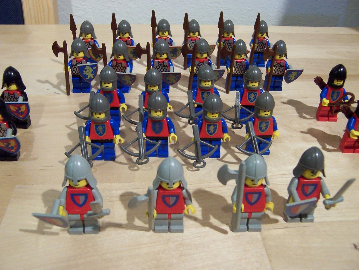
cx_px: 180
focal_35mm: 36
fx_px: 373
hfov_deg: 51.4
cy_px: 135
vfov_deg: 39.7
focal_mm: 5.6
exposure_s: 1/20
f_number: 2.8
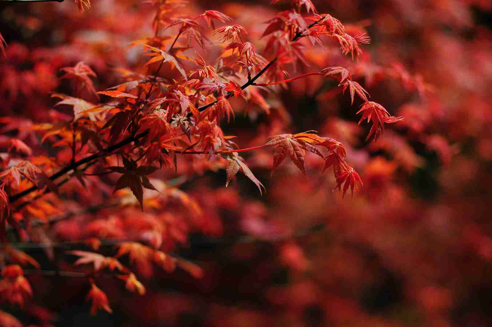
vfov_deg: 8.7
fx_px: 2150
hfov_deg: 13.1
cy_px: 164
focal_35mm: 158
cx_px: 246
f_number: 3
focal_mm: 105
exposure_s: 1/2500
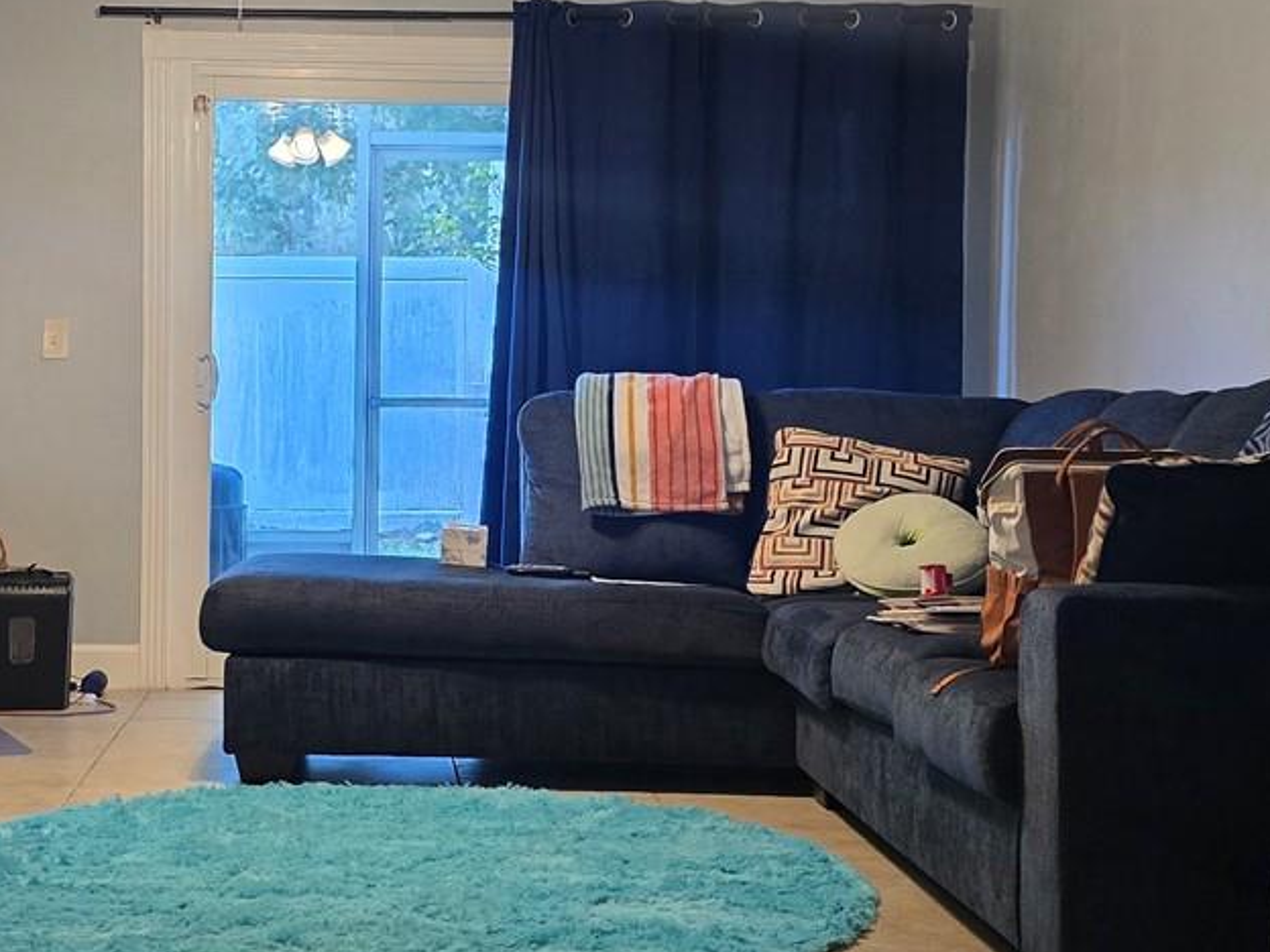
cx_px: 436
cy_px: 448
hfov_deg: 32.5
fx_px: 2165
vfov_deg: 24.8
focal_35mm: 59
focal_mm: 6.3
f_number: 1.7
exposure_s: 1/120
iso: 800
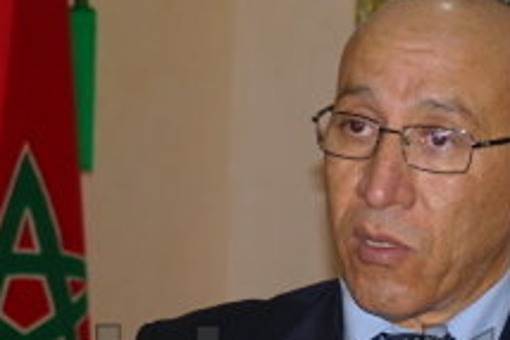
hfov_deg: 10.9
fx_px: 2665
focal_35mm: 188
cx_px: 369
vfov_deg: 7.3
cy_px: 164
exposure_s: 1/50
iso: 400
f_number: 5.6
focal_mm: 55
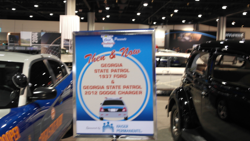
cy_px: 65
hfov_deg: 51.6
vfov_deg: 30.4
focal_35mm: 39
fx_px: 259
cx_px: 123
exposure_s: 1/20
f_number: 3.5
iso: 400
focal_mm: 20
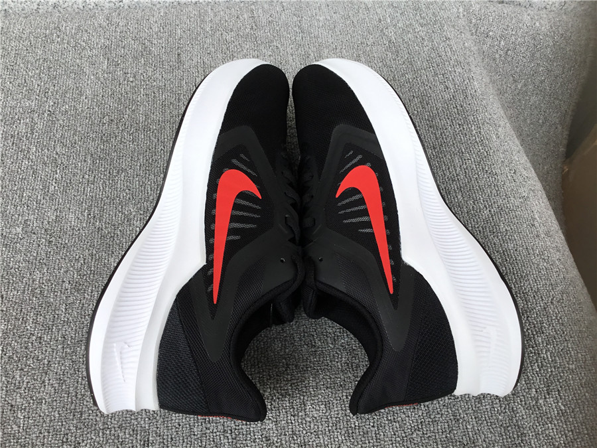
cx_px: 298
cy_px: 224
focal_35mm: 31
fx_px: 535
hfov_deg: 58.4
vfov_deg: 45.4
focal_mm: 3.3
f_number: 2.4
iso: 25
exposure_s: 1/288
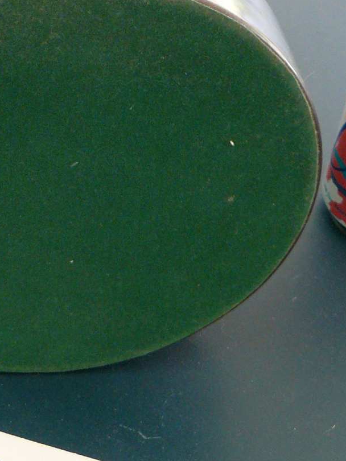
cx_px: 85
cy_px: 6
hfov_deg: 16.2
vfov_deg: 20.9
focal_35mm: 91
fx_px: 1212
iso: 200
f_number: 2.8
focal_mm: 6
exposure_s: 1/30
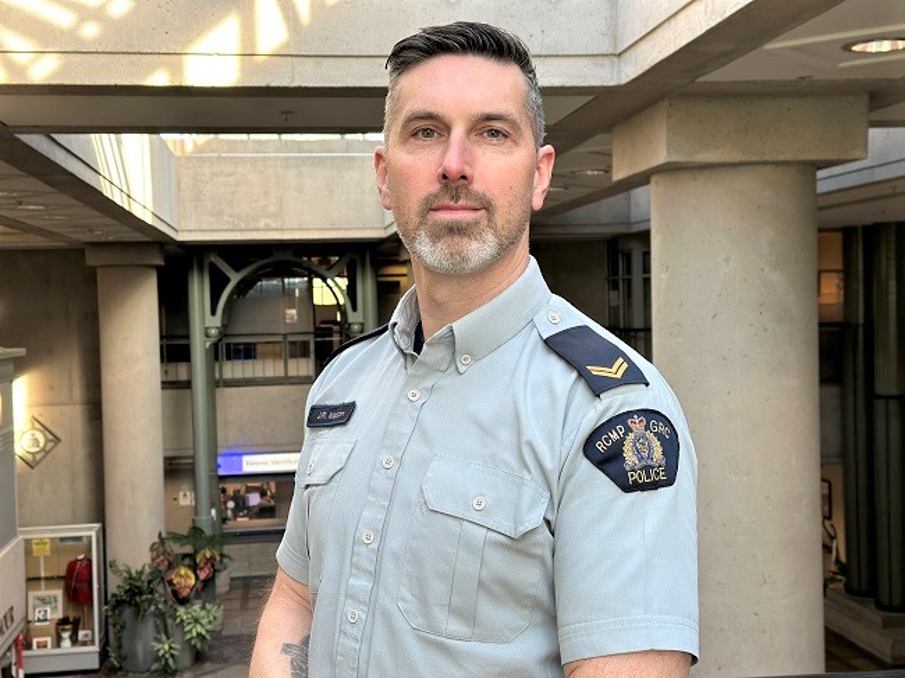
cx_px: 452
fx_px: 1254
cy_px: 339
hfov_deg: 39.7
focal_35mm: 48
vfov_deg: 30.2
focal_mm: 6.86
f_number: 1.78
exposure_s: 1/121
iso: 64
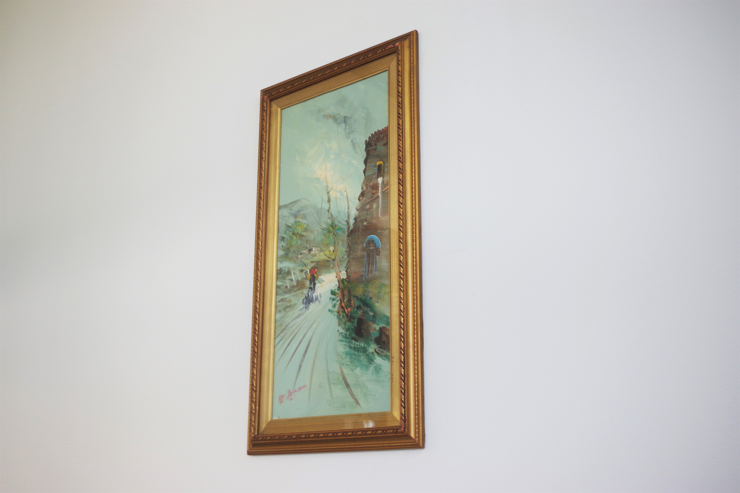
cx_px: 370
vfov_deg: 31.9
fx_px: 863
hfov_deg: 46.4
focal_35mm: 42
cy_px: 246
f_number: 4
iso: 200
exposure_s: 1/60
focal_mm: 28.13
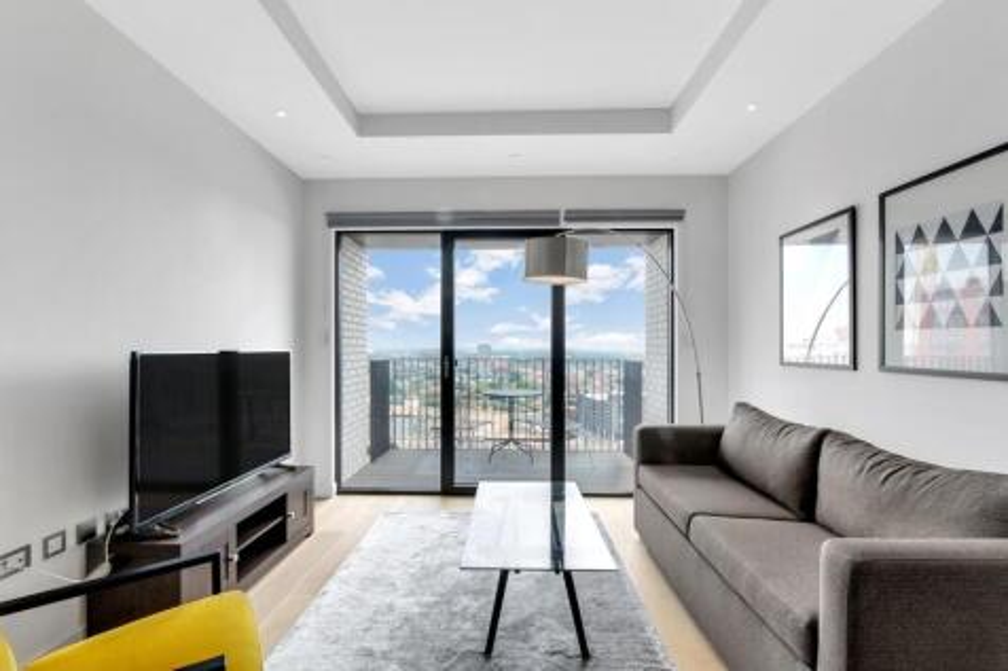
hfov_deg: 100.4
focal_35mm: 15
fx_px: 420
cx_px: 504
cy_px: 336
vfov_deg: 77.3
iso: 320
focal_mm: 10
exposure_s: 1/5
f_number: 16
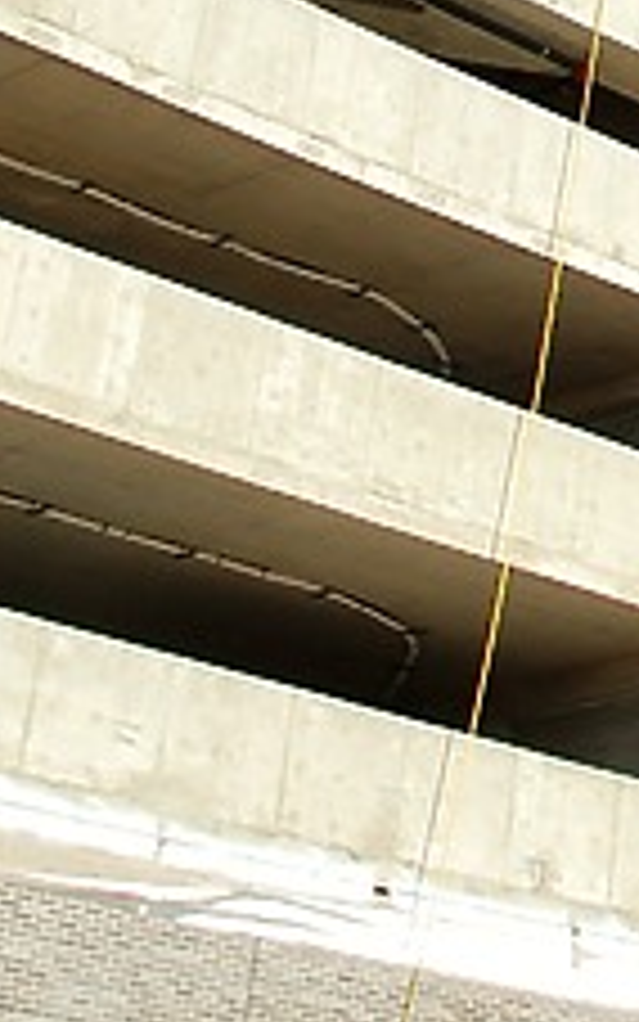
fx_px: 3035
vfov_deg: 18.2
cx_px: 1195
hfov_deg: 11.1
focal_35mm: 109
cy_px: -162
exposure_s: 1/250
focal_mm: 18
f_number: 10
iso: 250
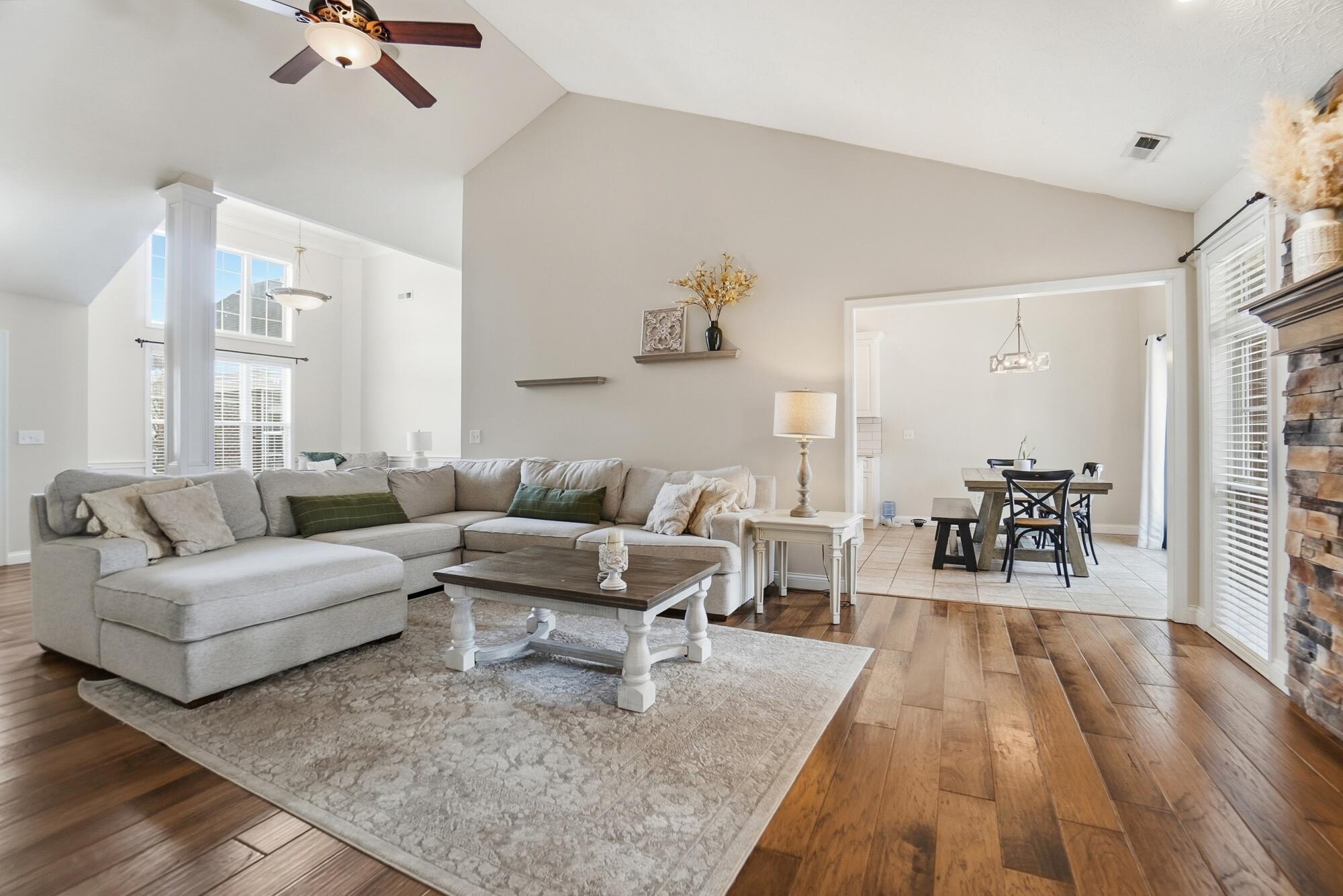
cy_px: 448
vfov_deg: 77.3
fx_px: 560
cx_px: 672
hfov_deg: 100.4
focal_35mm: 15
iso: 100
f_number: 4
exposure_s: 1/500
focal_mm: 10
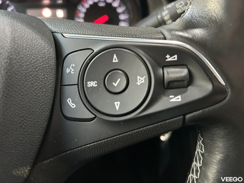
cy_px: 92
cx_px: 122
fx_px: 183
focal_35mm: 26
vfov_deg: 53.1
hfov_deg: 67.3
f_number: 1.5
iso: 500
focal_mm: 5.7
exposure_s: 1/31
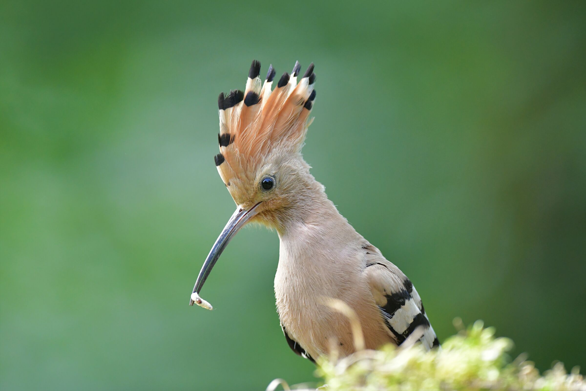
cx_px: 293
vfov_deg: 2.3
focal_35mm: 600
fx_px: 9766
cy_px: 196
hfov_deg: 3.4
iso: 4000
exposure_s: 1/2000
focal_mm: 600
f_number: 4
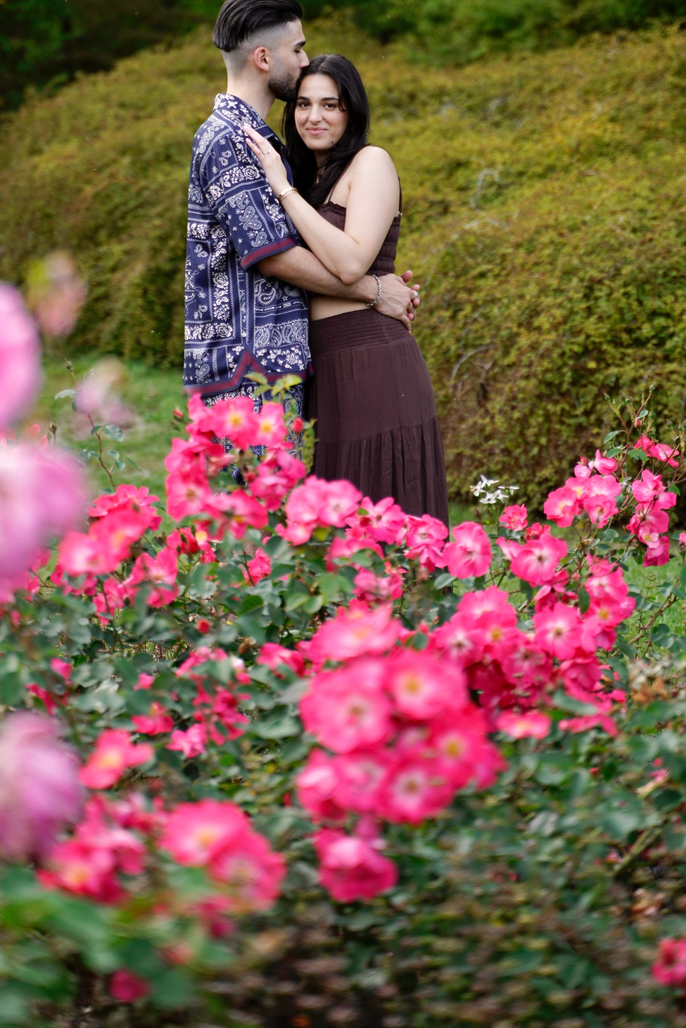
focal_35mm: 115
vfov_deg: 17.7
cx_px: 280
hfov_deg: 11.9
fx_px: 3285
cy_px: 277
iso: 200
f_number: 2.8
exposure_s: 1/800
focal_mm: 75
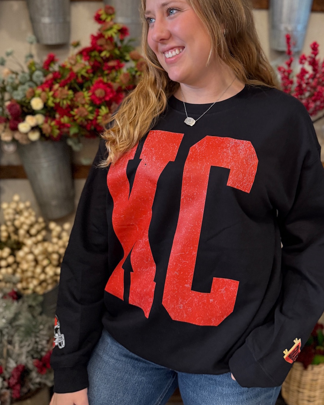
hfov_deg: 46.9
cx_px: 193
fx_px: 371
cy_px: 180
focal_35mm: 31
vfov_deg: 57.0
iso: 800
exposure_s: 1/40
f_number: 1.78
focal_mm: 6.76
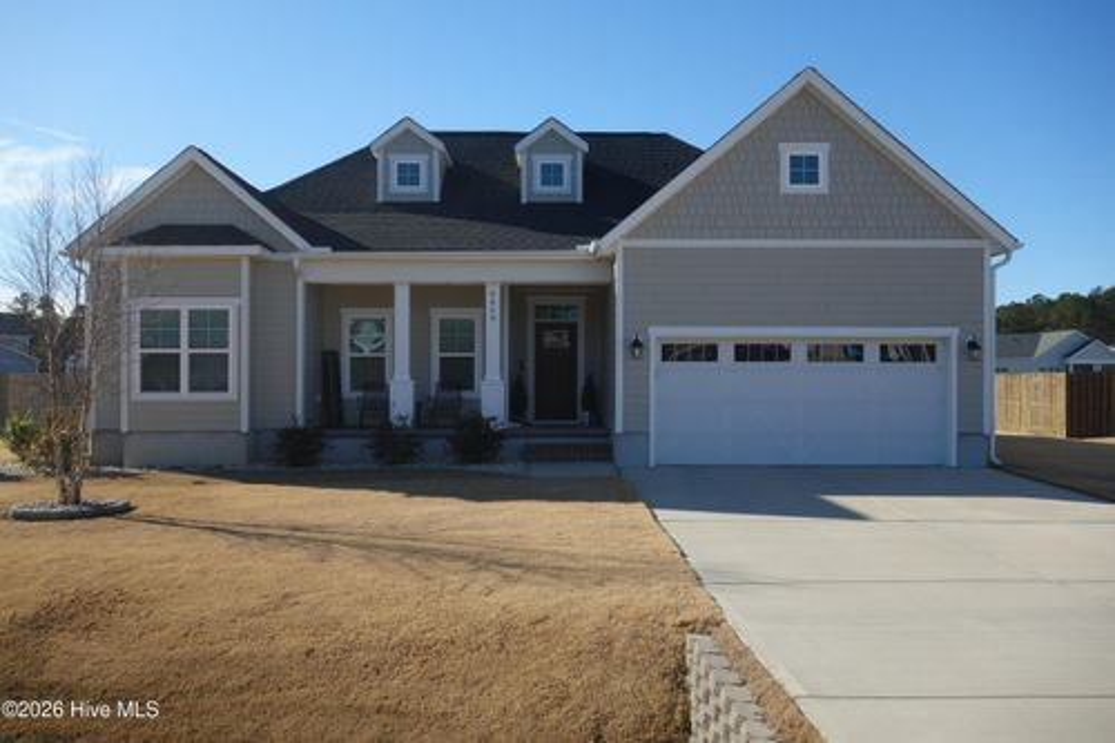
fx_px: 1053
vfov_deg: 38.9
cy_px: 372
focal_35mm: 34
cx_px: 558
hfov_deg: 55.8
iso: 125
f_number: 5.6
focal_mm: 12.48
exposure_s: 1/500
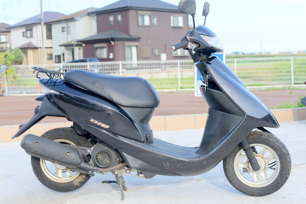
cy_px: 102
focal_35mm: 50
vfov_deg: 27.0
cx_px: 153
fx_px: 425
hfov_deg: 39.6
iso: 100
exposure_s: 1/125
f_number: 5.6
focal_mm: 50
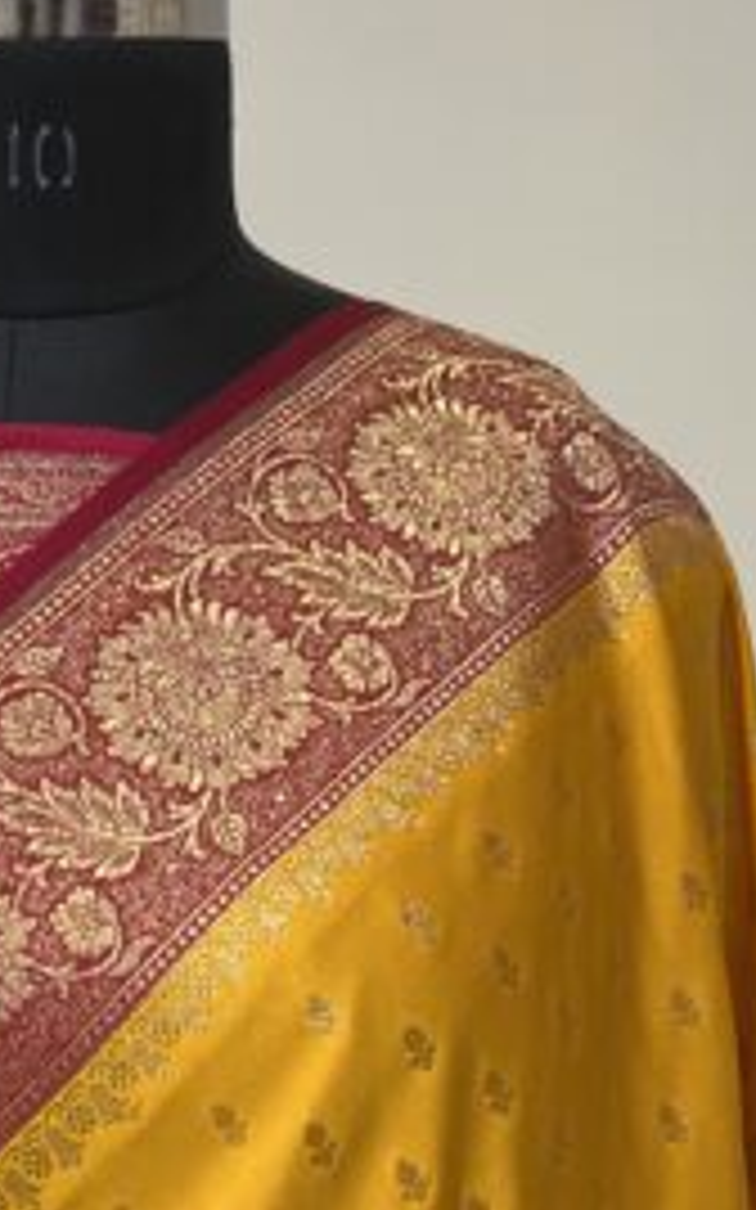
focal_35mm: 82
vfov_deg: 23.5
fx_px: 2705
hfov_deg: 15.7
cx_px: 58
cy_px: 1358
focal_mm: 5.1
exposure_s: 1/100
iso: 100
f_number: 1.6
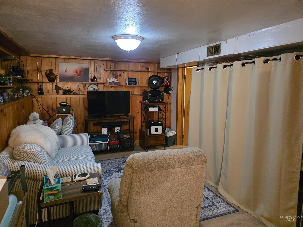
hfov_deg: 73.9
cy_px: 114
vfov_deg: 58.9
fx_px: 201
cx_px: 152
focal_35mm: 23
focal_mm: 6.3
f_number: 1.7
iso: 2000
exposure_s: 1/120
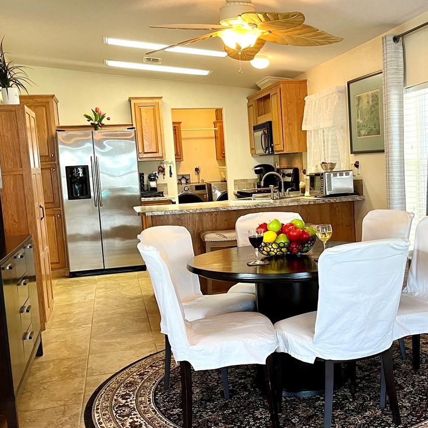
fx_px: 602
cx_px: 290
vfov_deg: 39.2
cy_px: 226
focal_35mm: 43
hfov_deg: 38.7
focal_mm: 5.1
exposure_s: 1/60
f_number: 1.6
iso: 80
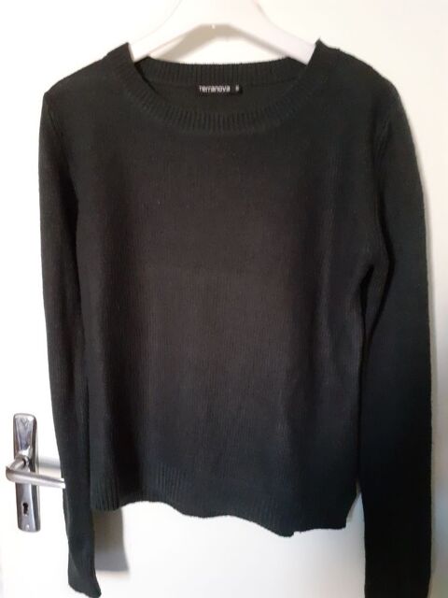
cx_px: 224
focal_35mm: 27
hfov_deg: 51.4
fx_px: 466
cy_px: 299
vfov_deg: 65.3
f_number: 1.9
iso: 640
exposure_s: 1/20
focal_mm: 3.6
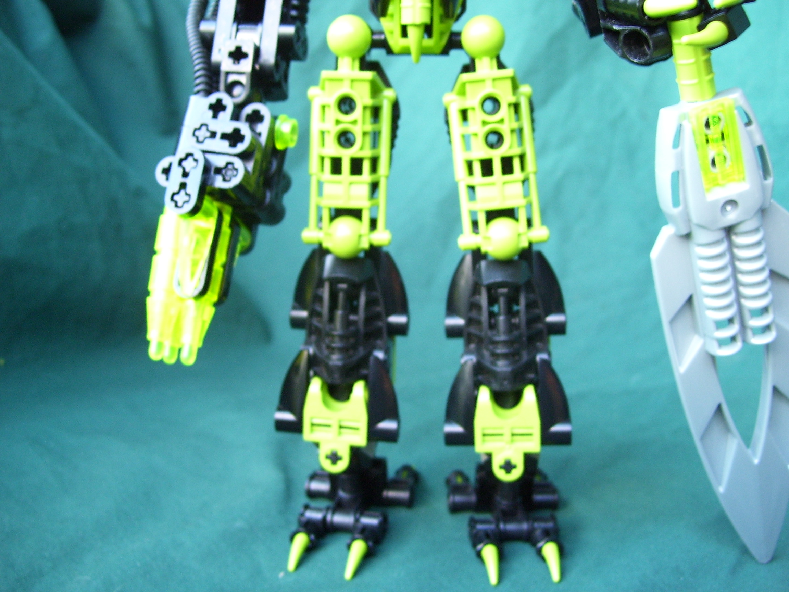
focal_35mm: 36
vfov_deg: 39.7
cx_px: 394
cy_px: 296
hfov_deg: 51.4
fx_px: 821
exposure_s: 1/10
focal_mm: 6
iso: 160
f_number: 2.7
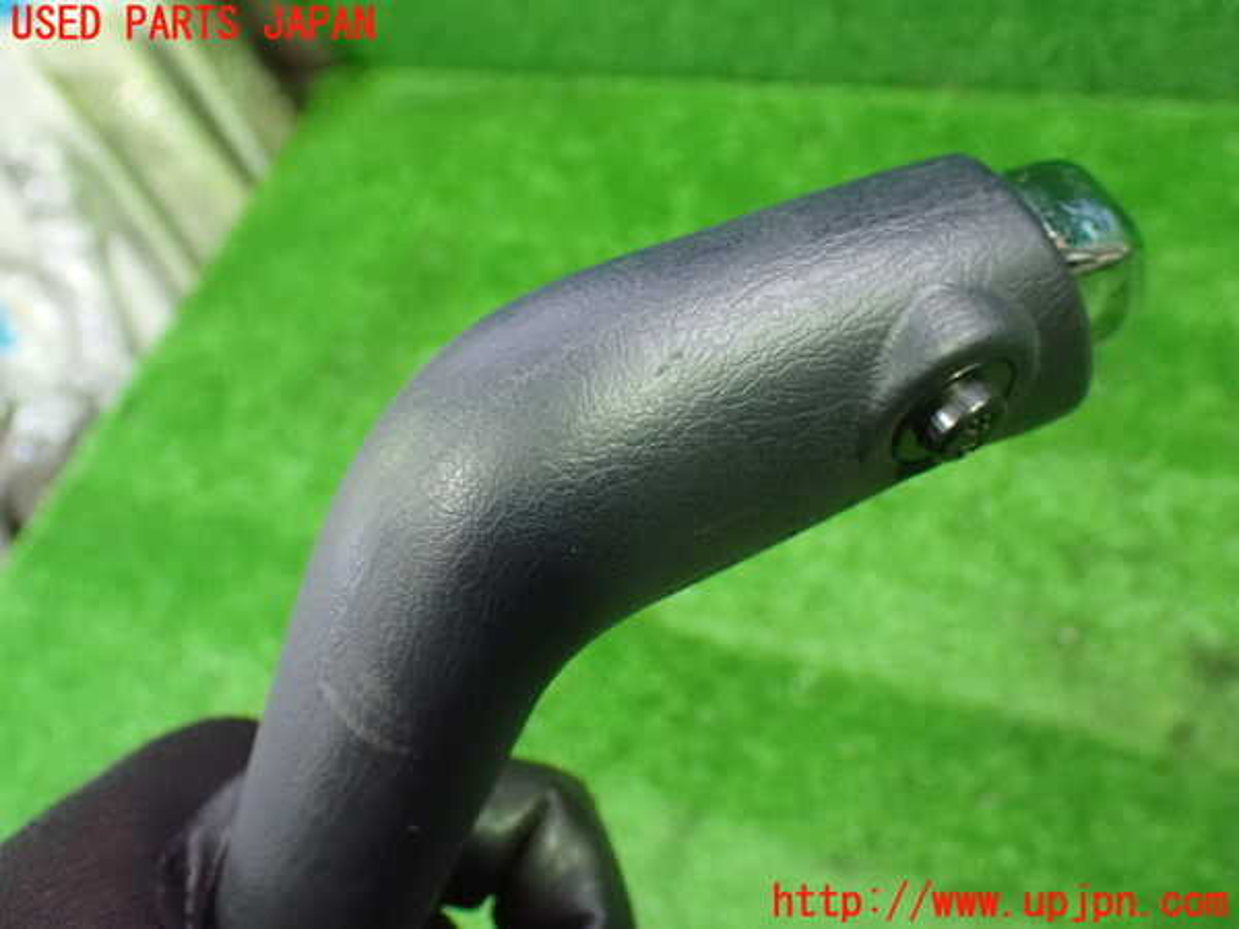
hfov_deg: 42.9
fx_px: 1575
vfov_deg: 32.9
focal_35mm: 44
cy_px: 464
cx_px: 620
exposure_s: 1/40
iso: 1600
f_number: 2.9
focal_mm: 7.84
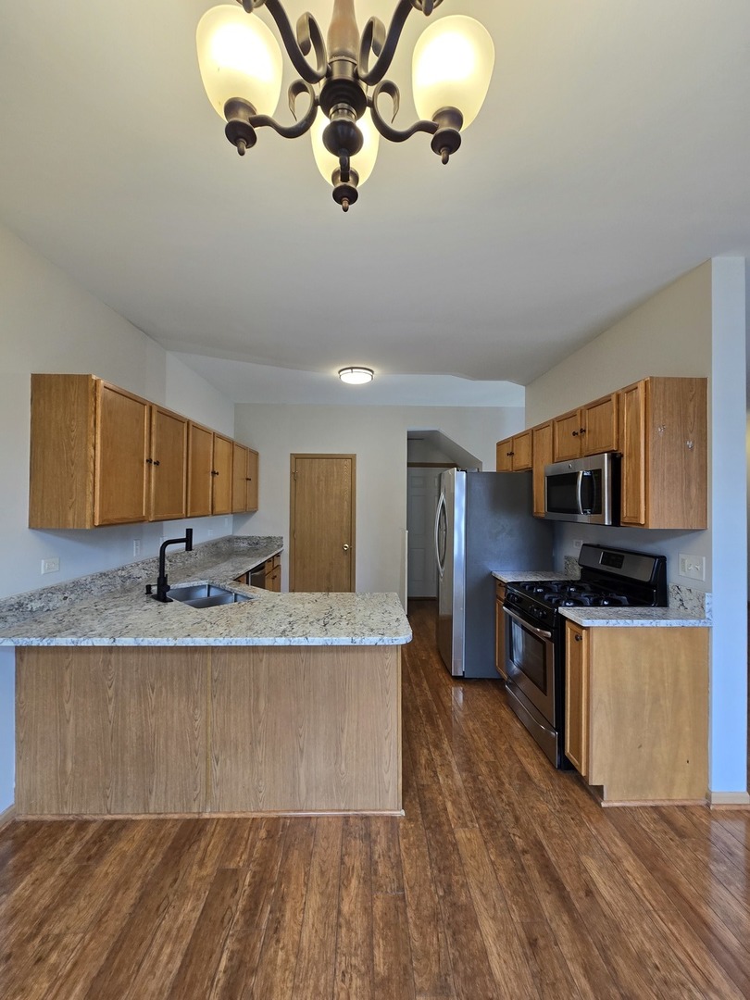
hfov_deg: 89.9
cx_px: 375
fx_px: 376
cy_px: 500
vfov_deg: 106.2
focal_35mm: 13
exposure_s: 1/60
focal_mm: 2.2
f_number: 2.2
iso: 100
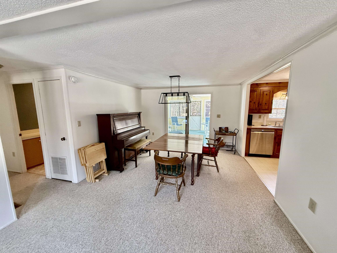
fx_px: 136
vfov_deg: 85.7
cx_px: 168
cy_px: 126
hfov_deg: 102.1
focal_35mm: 14
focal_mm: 2.22
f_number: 2.2
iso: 250
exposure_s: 1/99
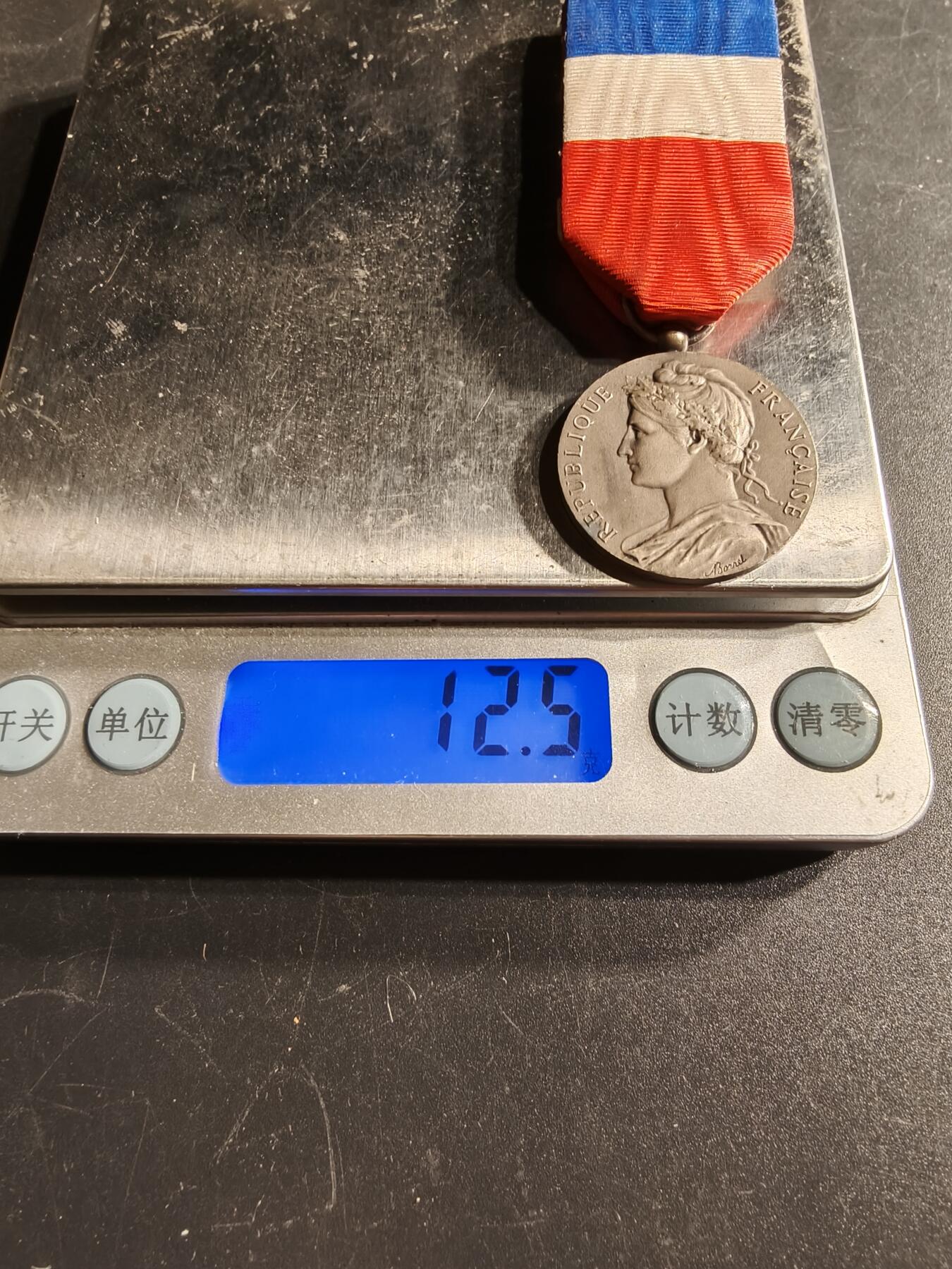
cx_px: 476
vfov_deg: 73.9
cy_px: 634
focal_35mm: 23
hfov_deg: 58.9
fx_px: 843
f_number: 2
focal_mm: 2.32
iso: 160
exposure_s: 1/83.5
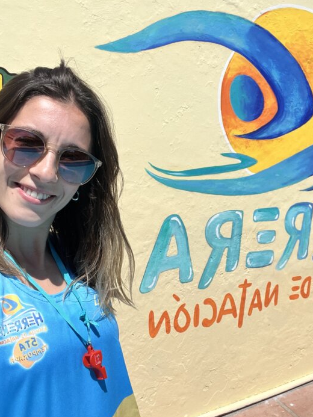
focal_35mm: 34
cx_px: 162
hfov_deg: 41.8
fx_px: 410
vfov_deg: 53.9
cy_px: 228
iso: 32
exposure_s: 1/1859
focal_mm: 2.71
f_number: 2.2
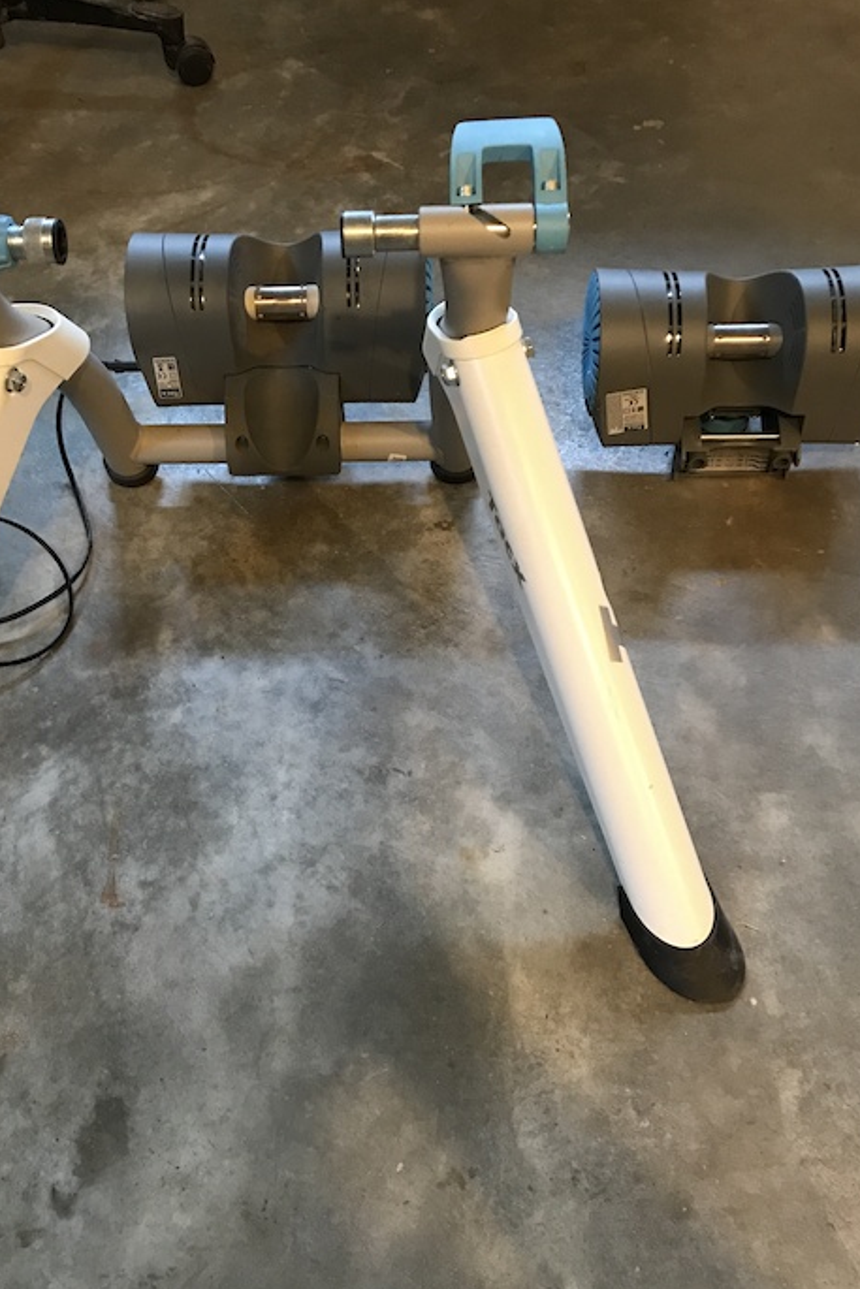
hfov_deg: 38.8
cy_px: 651
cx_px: 365
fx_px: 1218
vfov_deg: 55.8
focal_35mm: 34
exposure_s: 1/11
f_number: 1.8
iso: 100
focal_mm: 3.99
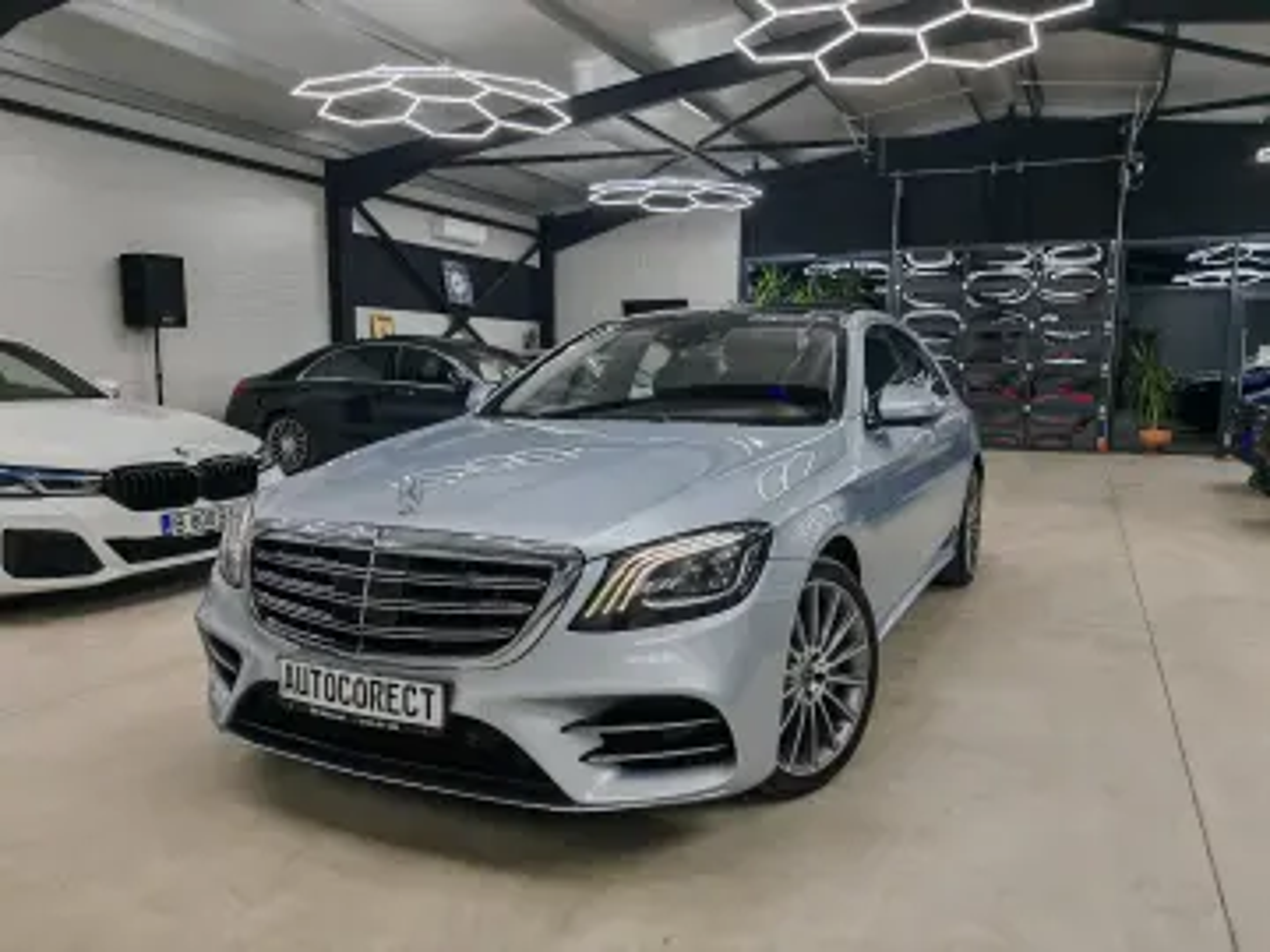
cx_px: 635
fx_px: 954
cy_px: 476
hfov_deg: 67.3
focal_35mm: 26
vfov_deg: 53.1
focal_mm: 5.4
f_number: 1.6
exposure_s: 1/98
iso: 80
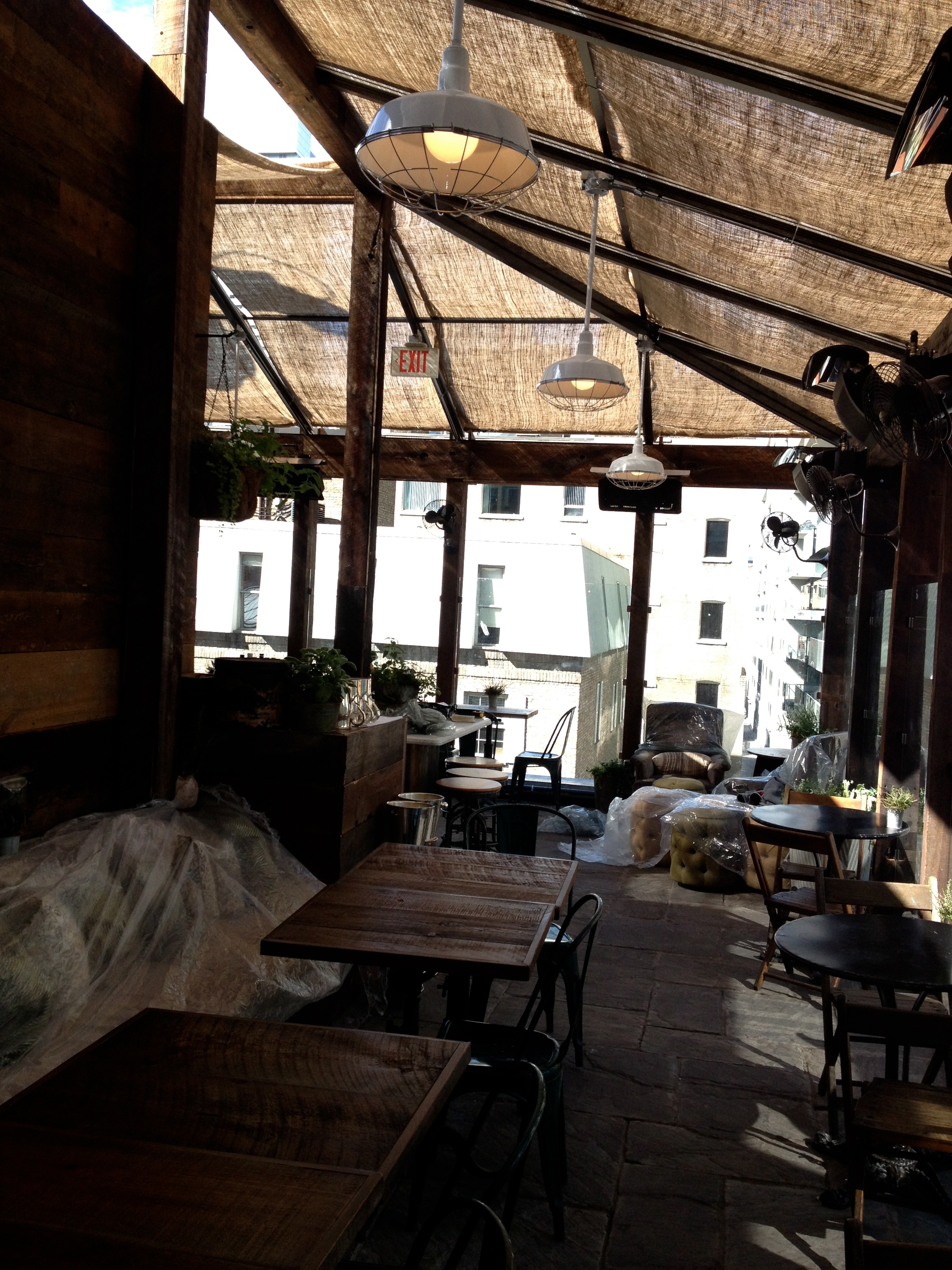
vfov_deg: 52.6
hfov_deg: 40.7
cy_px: 635
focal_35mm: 35
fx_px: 1283
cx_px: 476
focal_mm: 4.28
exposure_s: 1/452
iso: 80
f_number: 2.4
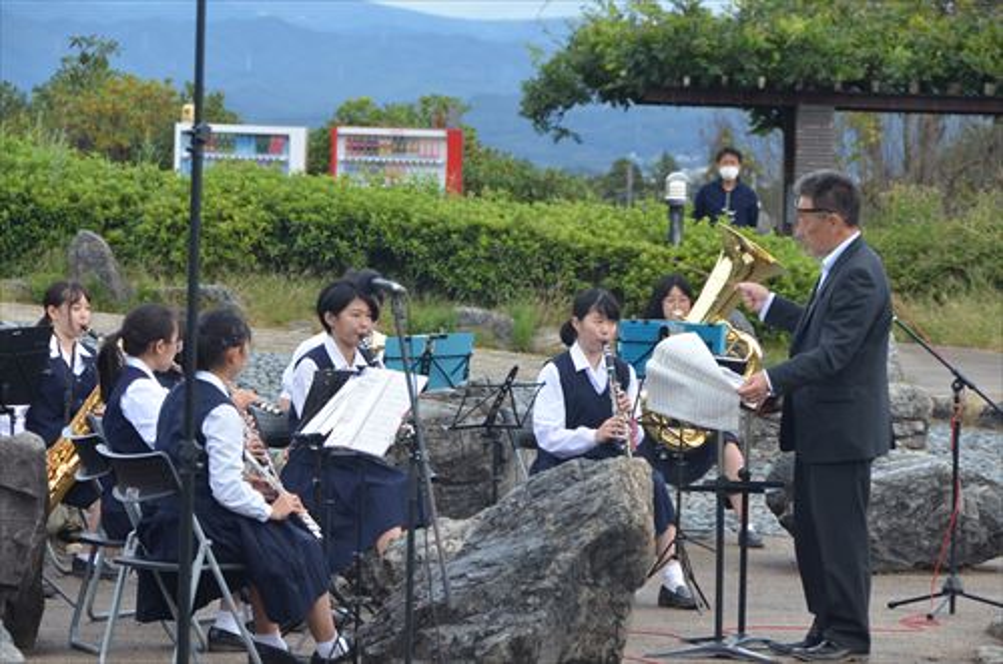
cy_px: 332
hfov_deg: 10.6
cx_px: 502
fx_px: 5421
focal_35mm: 195
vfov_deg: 7.0
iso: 400
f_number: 8
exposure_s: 1/250
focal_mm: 130
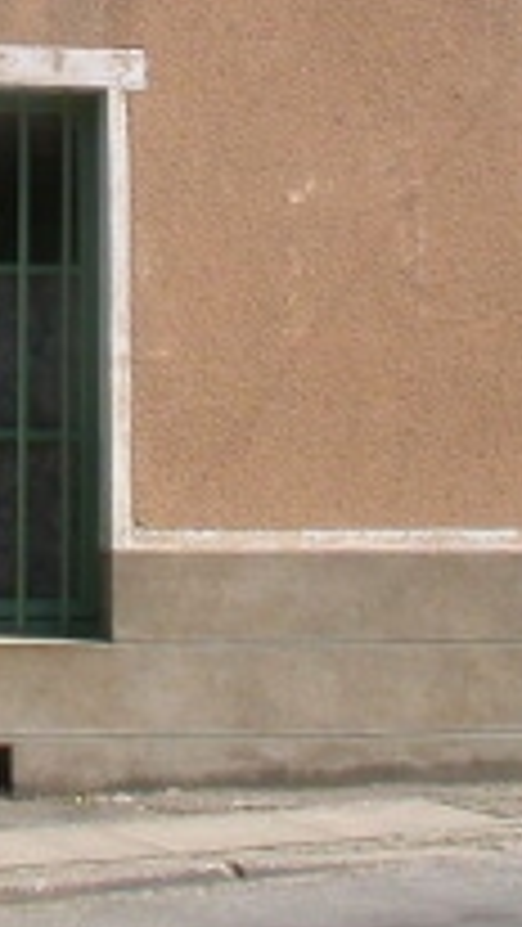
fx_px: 3368
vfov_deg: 15.2
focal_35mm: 137
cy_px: -112
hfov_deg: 8.7
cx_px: -207
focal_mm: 7.85
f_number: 6.7
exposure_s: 1/302
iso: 100
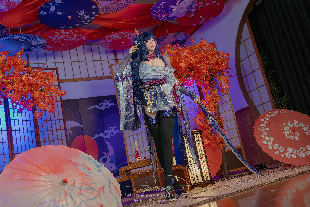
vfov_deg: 37.9
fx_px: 301
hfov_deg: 54.4
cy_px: 104
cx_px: 155
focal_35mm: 35
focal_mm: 35
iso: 320
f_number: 4
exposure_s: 1/100
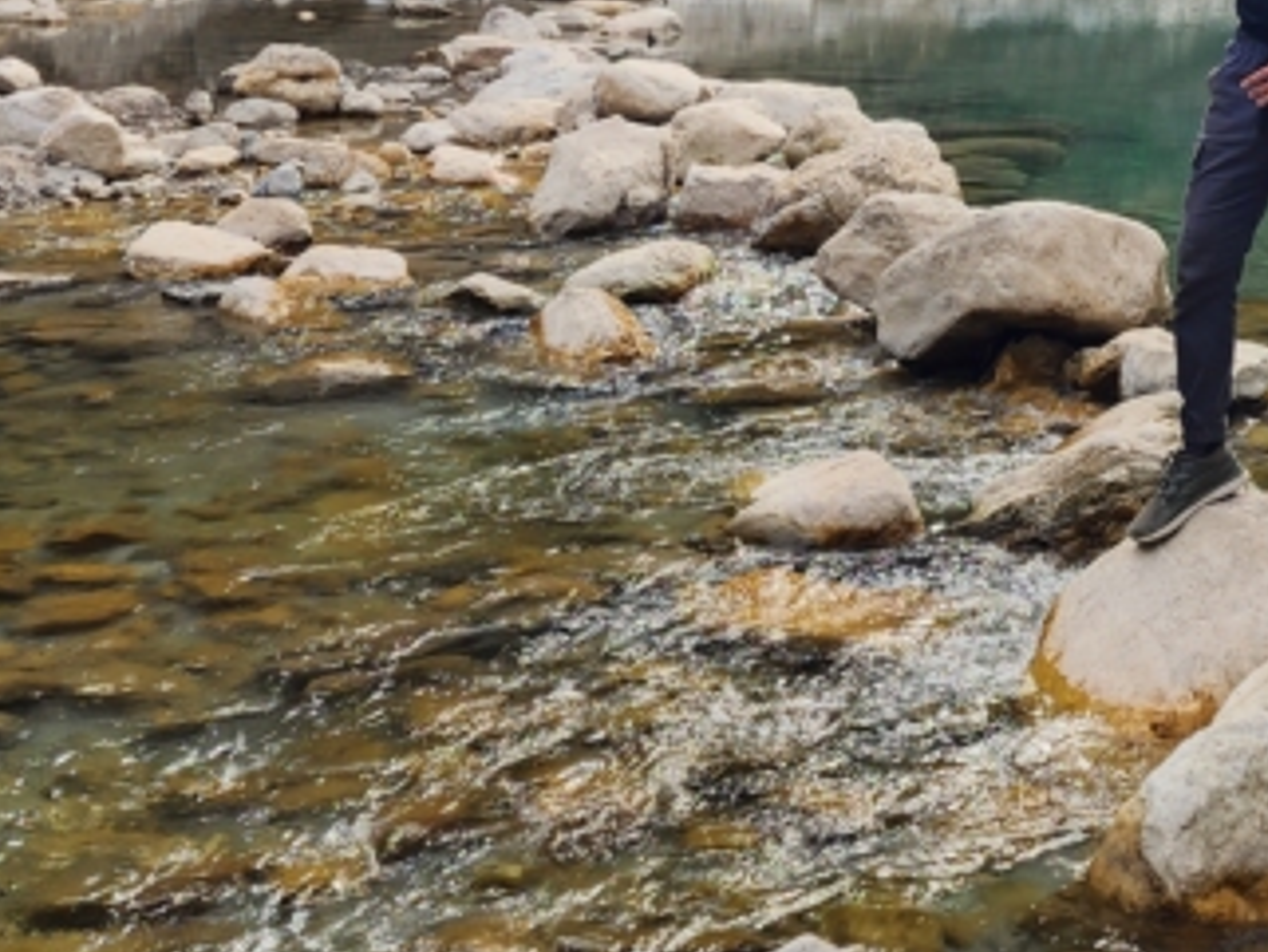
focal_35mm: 75
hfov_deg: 25.0
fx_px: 2748
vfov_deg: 17.9
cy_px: -403
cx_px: 1201
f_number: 1.8
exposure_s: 1/487
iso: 12
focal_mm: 6.4
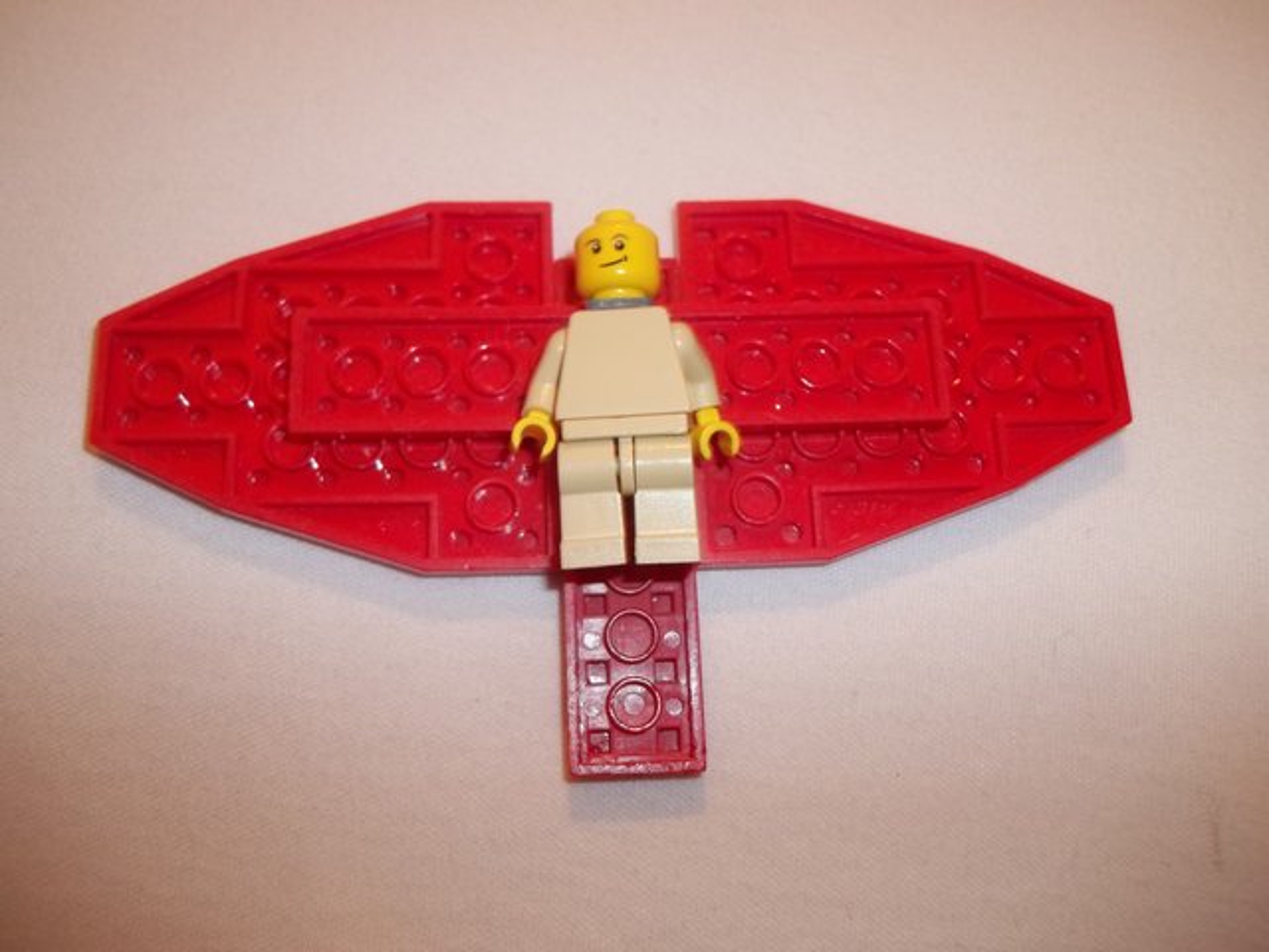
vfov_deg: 44.2
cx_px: 634
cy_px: 476
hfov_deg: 56.8
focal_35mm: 32
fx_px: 1173
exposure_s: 1/30
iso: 64
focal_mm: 5.7
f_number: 2.9
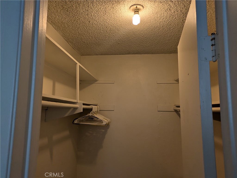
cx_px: 118
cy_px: 89
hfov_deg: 69.4
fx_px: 171
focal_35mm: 25
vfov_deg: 54.9
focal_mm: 5.43
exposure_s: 1/60
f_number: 1.89
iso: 54
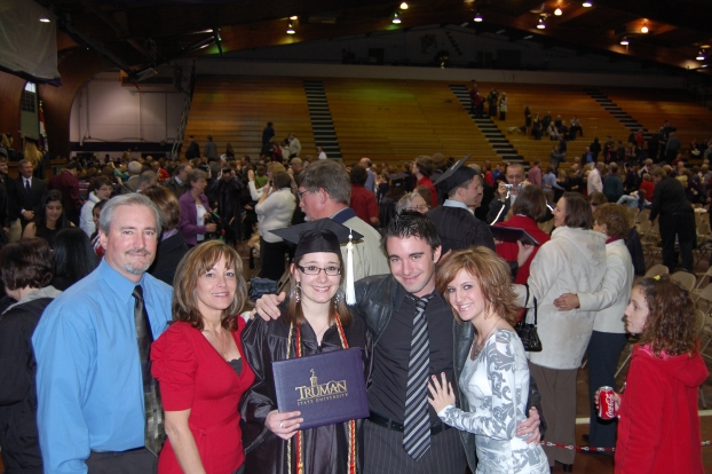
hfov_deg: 53.8
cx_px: 361
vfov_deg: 37.3
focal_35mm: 36
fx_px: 702
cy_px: 242
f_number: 3.8
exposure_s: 1/60
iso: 400
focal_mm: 23
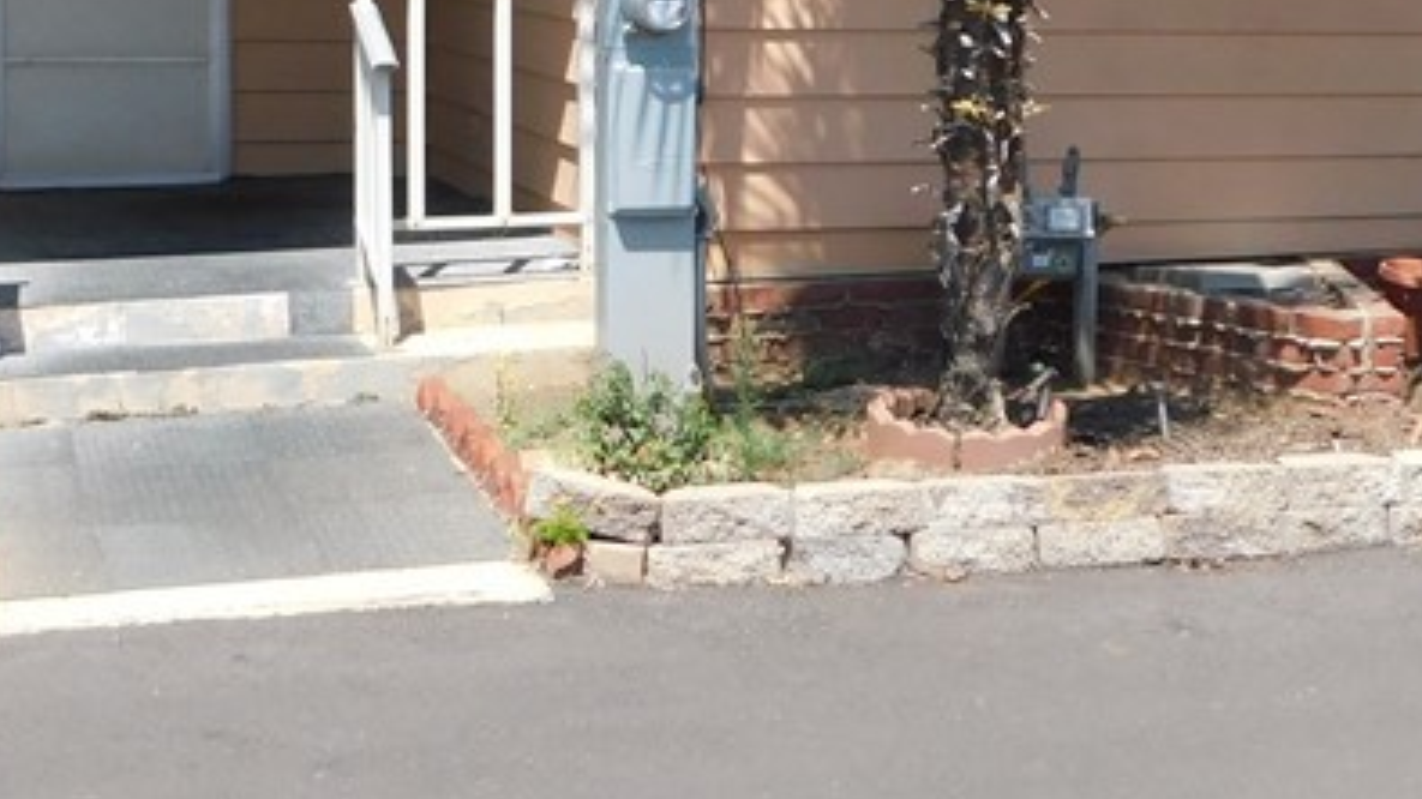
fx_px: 2450
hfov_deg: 32.3
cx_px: 648
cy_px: 29
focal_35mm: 65
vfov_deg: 18.1
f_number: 3
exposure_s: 1/800
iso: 125
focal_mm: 4
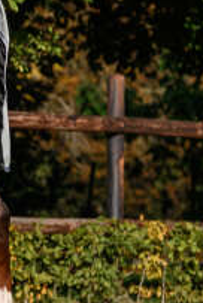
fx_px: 3490
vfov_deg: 5.0
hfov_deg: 3.3
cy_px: 169
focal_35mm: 414
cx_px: -258
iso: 64
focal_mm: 78
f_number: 3.5
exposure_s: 1/1250
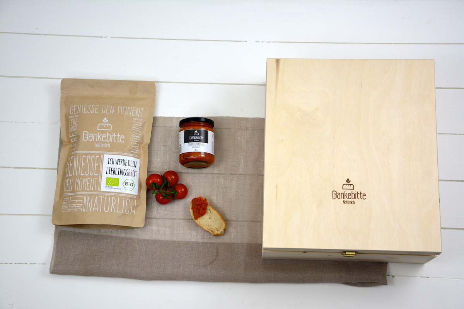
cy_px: 154
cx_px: 232
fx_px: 870
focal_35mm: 68
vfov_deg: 20.2
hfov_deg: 29.9
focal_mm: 45
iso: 400
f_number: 5
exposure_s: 1/100
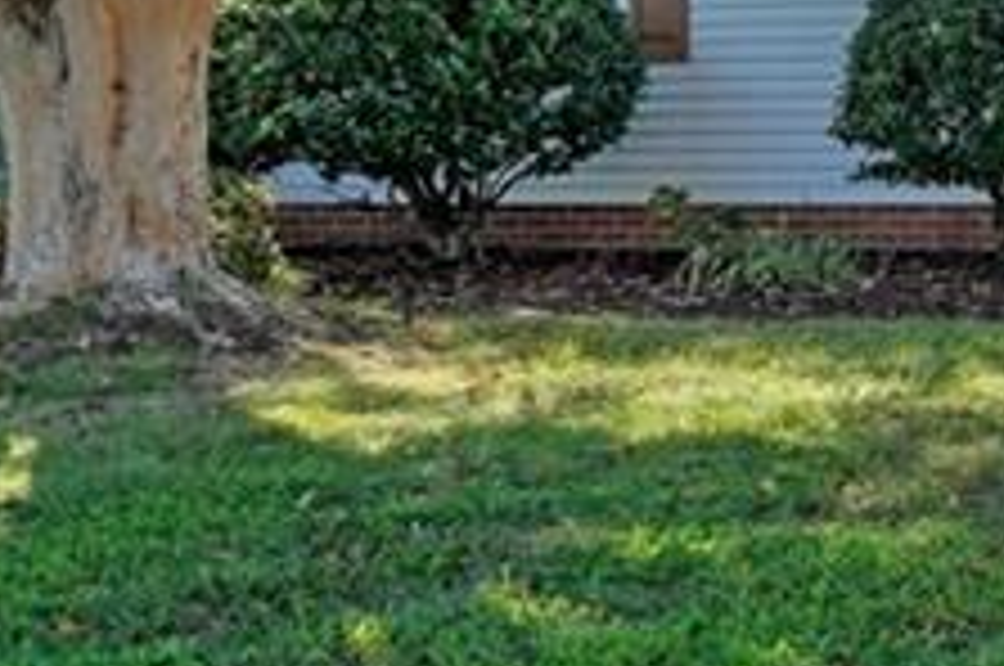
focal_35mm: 69
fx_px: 1922
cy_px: 220
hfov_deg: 21.7
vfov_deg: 19.6
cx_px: 1688
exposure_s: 1/50
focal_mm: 10
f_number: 8
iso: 100
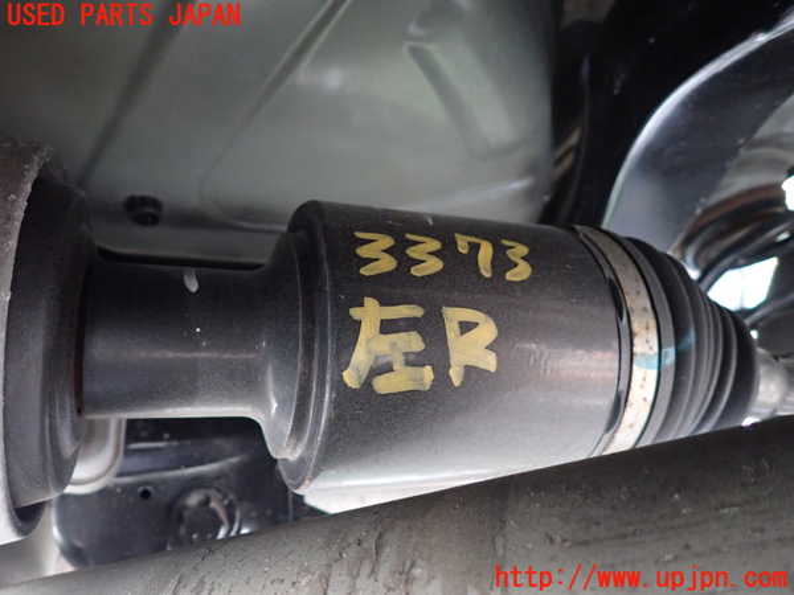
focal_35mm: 25
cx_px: 397
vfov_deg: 54.9
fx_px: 573
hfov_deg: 69.4
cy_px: 298
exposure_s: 1/25
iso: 800
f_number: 2
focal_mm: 4.5
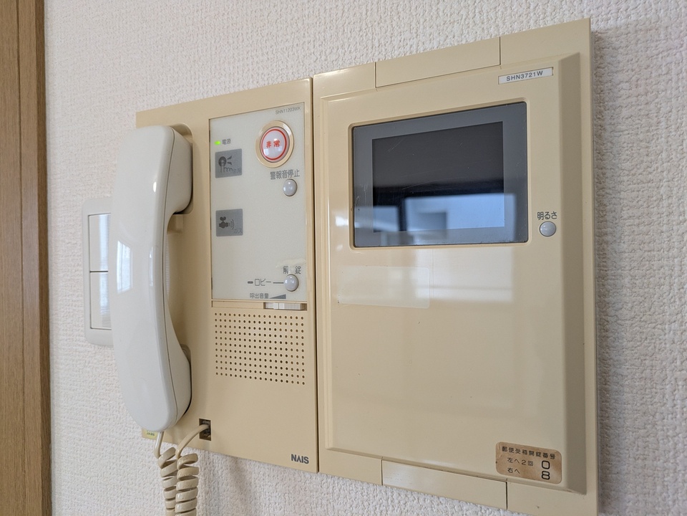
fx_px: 496
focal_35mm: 25
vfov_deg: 54.9
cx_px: 344
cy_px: 258
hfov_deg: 69.4
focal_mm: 5.43
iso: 218
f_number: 1.89
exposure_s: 1/60
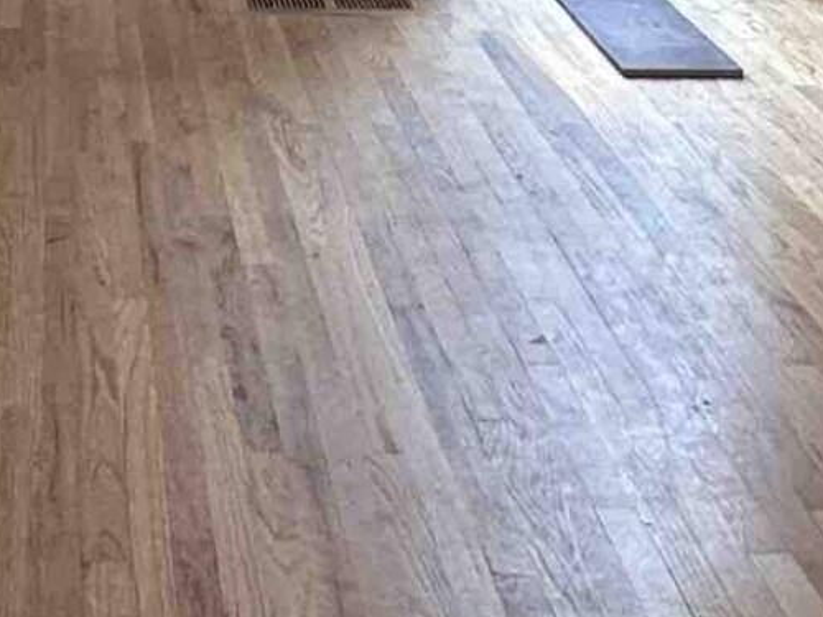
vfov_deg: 14.6
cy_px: -599
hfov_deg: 22.4
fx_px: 1997
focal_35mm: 84
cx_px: 10
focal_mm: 2.22
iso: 200
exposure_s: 1/120
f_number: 2.2
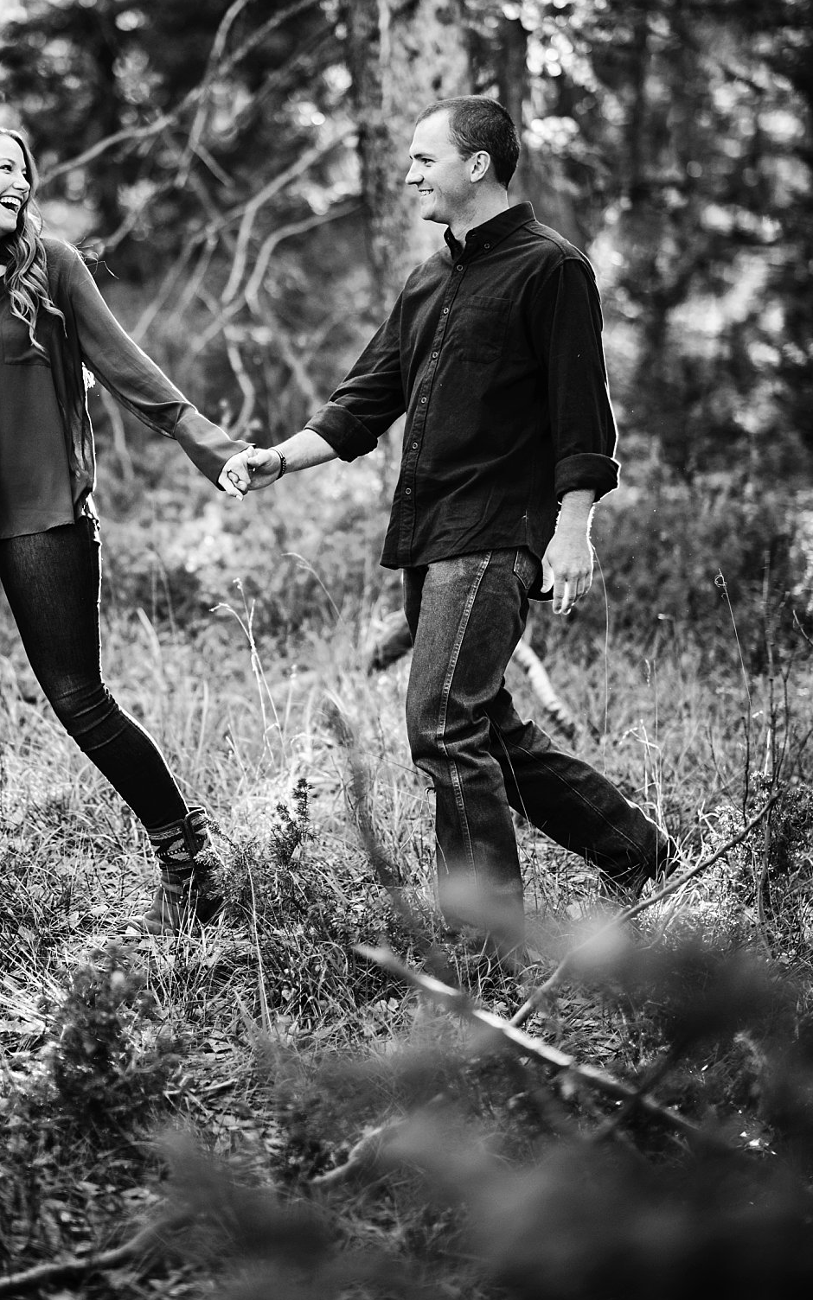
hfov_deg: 11.1
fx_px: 4183
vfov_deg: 17.6
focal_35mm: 118
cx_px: 242
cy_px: 481
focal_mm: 85
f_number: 1.4
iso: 200
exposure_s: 1/500
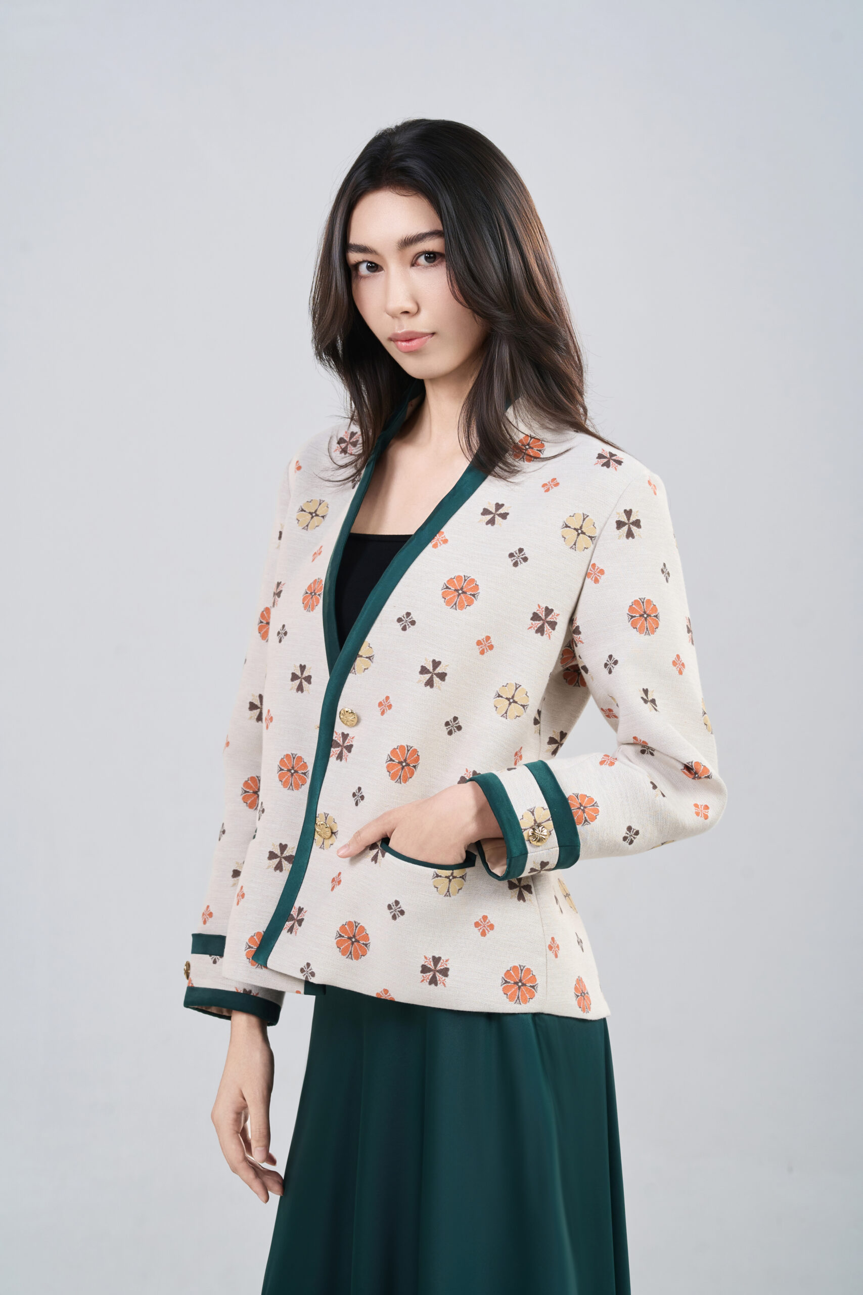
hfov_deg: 11.8
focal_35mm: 116
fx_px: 4170
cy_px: 648
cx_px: 432
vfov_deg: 17.6
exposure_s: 1/160
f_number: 8
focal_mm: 116
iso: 640
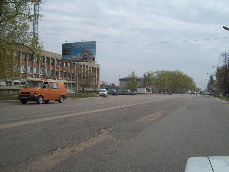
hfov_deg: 51.4
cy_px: 86
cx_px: 114
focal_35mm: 36
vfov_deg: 39.7
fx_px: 238
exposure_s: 1/785
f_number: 4.8
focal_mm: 6
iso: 80
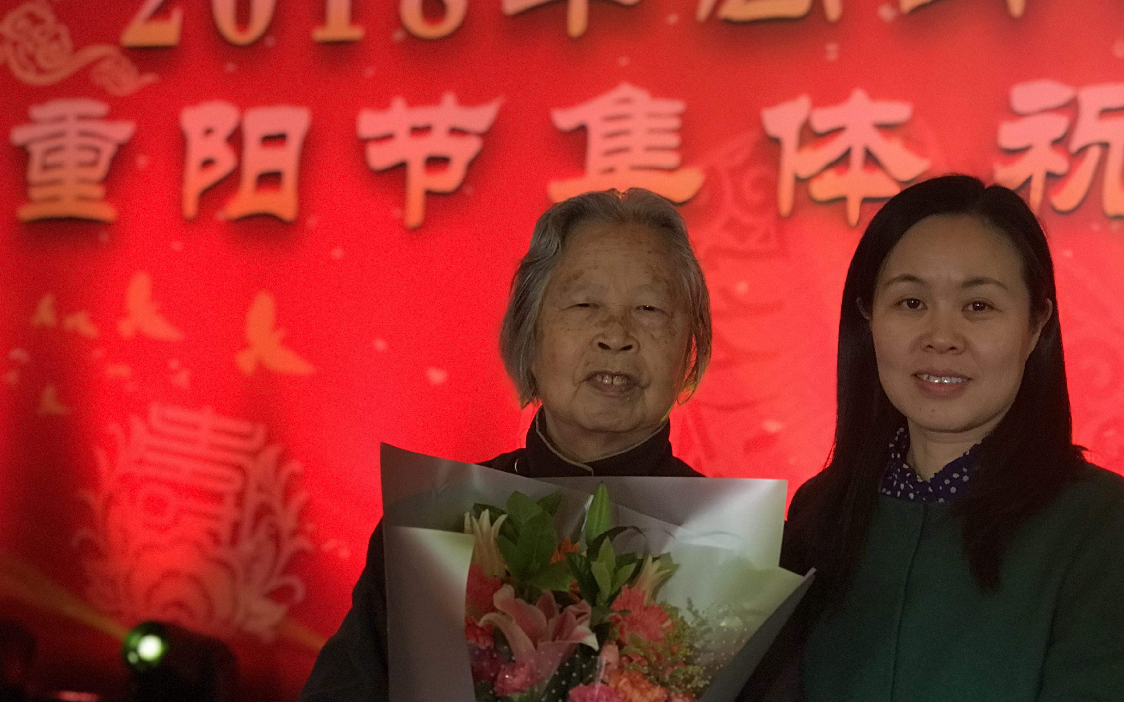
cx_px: 647
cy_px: 300
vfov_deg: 18.6
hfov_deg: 29.3
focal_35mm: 70
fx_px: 2144
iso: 125
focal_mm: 6.6
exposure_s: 1/60
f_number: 2.8
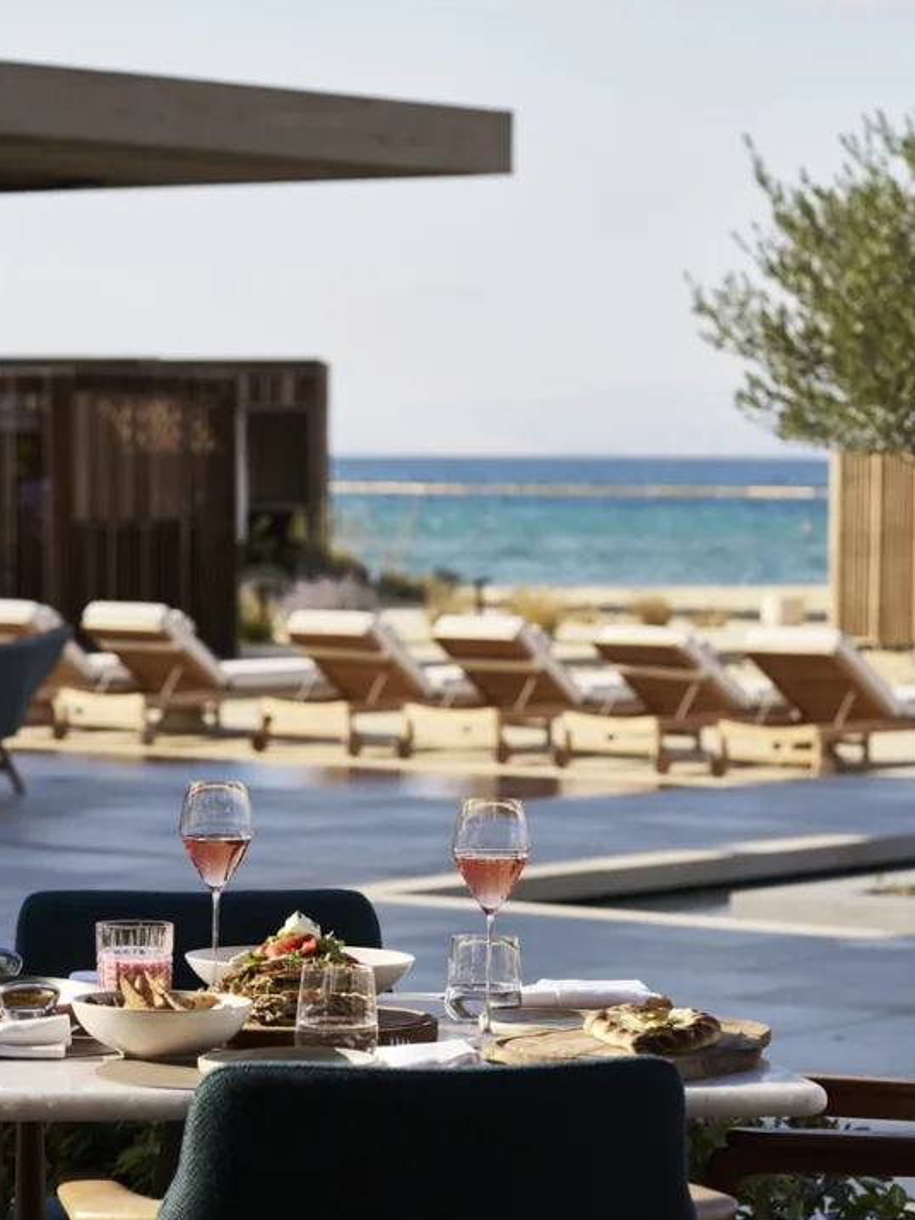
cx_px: 395
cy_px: 609
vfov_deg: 15.1
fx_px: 4616
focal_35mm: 131
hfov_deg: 11.3
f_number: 6.3
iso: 800
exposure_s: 1/1600
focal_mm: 90
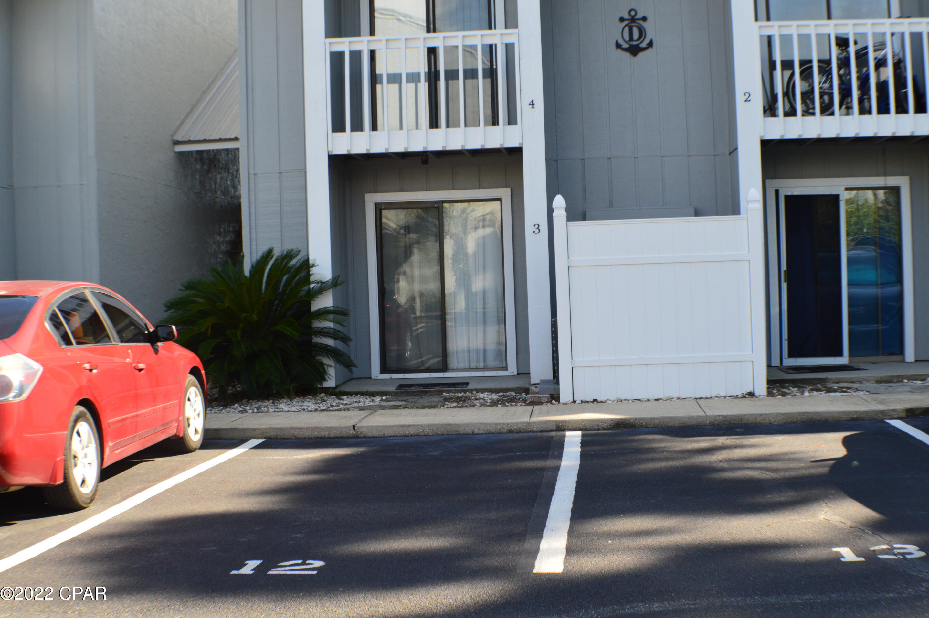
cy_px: 300
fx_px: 1856
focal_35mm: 72
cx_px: 483
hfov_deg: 28.1
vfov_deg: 18.9
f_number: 9
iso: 400
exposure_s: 1/160
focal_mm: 46
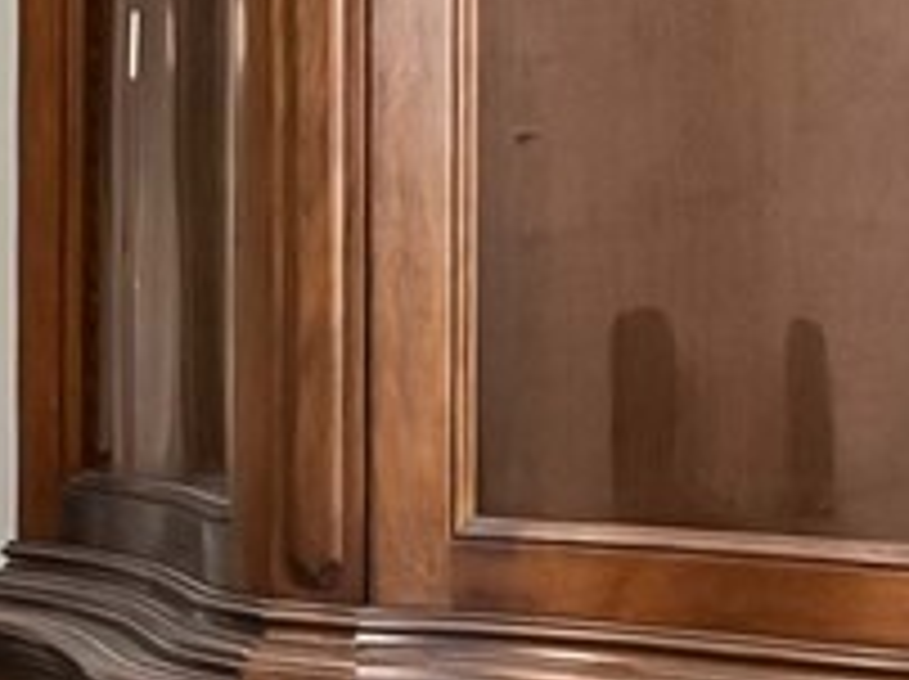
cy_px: 423
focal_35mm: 97
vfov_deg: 15.2
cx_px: -1235
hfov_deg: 14.2
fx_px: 2544
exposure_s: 1/4
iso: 1000
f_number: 7.1
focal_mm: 12
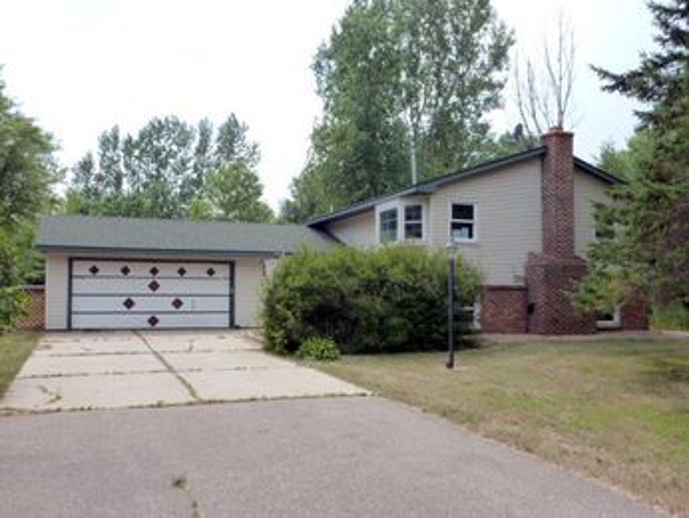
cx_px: 344
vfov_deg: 43.0
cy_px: 259
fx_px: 657
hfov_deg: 55.3
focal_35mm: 33
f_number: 3.6
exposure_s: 1/640
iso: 160
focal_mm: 5.9
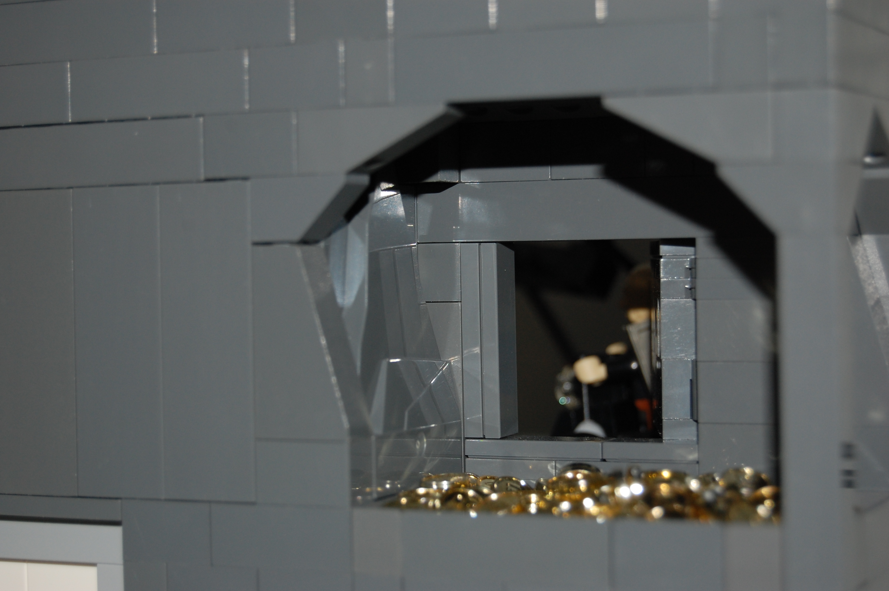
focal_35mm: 82
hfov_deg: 24.6
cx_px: 444
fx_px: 2035
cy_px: 296
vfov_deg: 16.5
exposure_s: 1/60
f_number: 5.6
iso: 400
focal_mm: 55
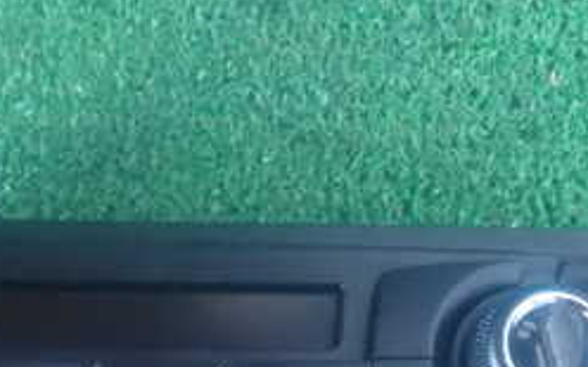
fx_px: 1234
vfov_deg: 15.8
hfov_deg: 26.4
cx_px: 145
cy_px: 514
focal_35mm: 77
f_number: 2.3
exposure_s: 1/15
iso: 1600
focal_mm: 5.5
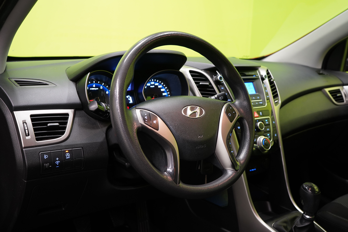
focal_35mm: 34
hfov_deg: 55.8
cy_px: 116
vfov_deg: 38.9
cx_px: 174
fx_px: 329
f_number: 5.6
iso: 1250
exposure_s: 1/20
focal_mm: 34
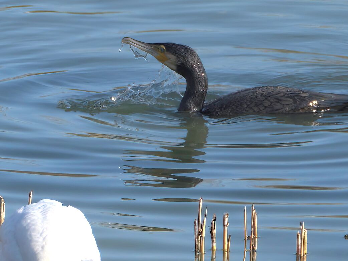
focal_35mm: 1287
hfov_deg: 1.5
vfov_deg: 1.2
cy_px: 231
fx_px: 12938
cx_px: 102
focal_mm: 280
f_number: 4
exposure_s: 1/1600
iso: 1250
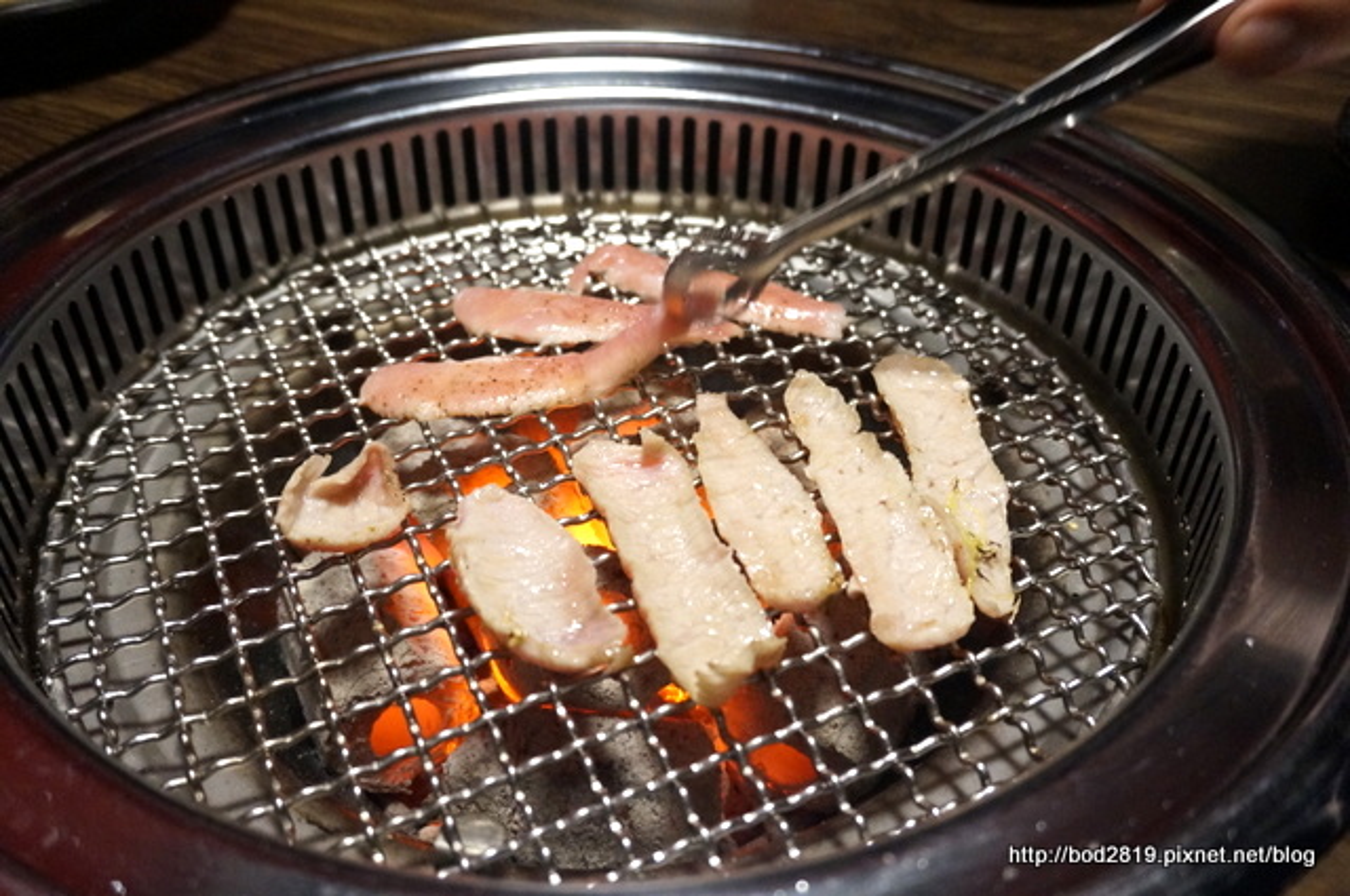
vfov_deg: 41.6
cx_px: 675
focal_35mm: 32
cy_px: 448
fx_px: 1180
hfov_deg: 59.6
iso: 3200
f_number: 4
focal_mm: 21
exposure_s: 1/30
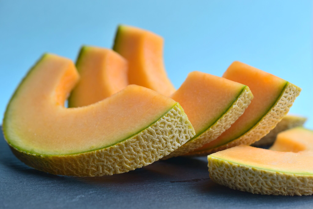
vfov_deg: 22.6
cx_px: 156
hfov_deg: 33.4
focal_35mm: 60
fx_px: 522
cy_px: 104
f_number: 4
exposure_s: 1/60
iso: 100
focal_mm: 40
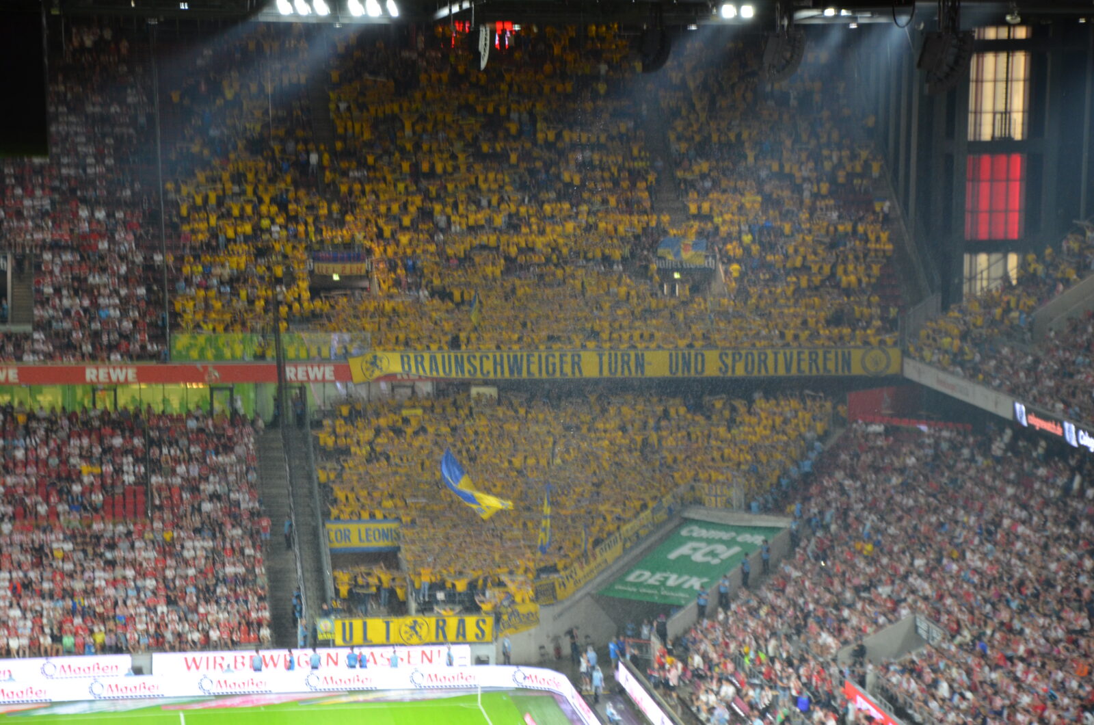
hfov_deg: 18.2
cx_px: 547
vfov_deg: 12.1
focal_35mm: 112
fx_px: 3412
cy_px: 362
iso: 800
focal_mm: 75
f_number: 5.3
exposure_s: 1/40
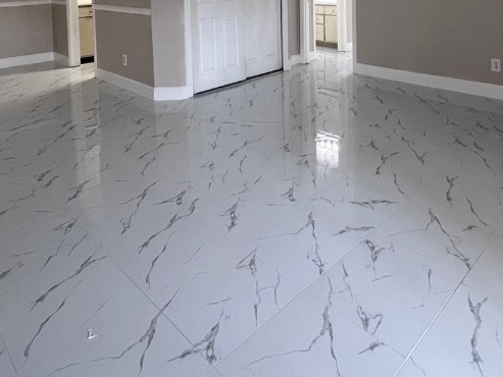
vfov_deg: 43.4
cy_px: -7
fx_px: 392
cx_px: 278
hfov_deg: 65.1
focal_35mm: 27
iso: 160
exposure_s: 1/99
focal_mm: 1.57
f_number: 1.8
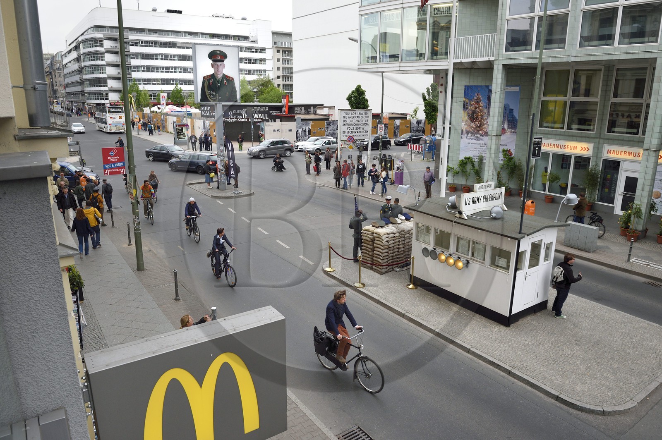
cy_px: 220
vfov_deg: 53.1
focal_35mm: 24
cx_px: 331
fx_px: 441
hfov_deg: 73.8
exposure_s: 1/250
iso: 800
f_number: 6.3
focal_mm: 24
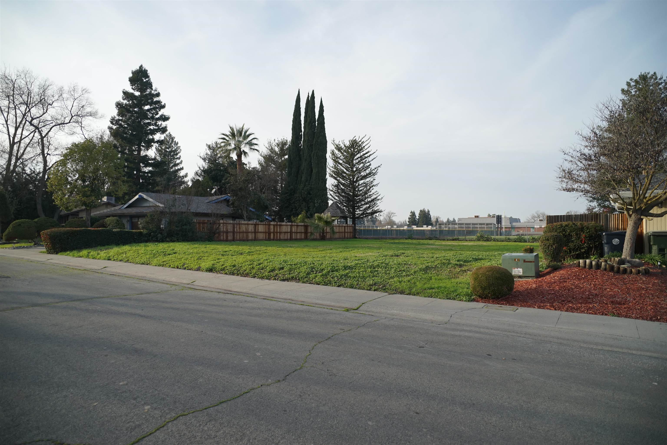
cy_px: 222
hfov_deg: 84.0
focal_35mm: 20
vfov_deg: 61.9
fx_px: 371
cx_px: 334
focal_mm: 20
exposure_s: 1/800
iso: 100
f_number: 2.8
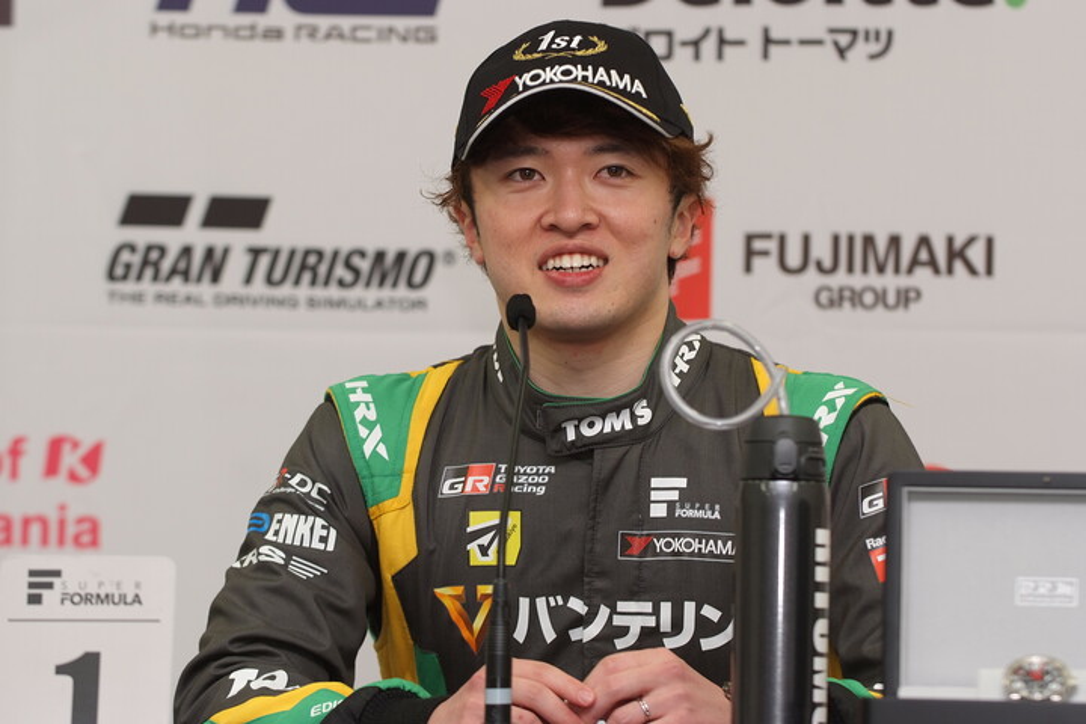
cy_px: 362
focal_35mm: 174
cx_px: 543
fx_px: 5249
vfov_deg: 7.9
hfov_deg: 11.8
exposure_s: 1/60
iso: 200
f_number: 5
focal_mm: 116
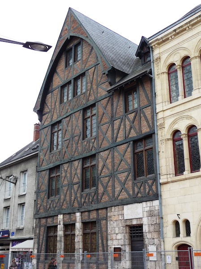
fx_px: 310
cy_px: 134
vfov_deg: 46.8
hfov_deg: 35.9
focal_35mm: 40
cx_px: 100
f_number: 3.9
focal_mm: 6.7
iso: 100
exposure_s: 1/400
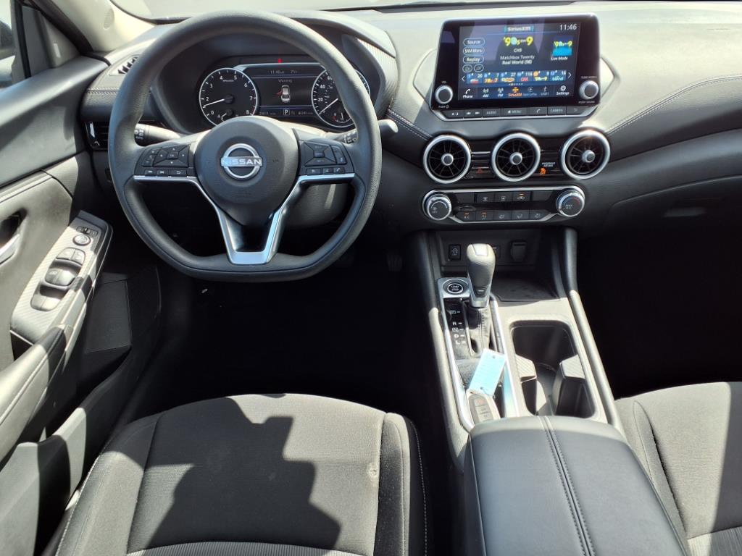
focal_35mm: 27
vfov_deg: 51.4
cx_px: 371
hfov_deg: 65.3
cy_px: 278
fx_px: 579
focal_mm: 3.58
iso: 40
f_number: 1.9
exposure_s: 1/167
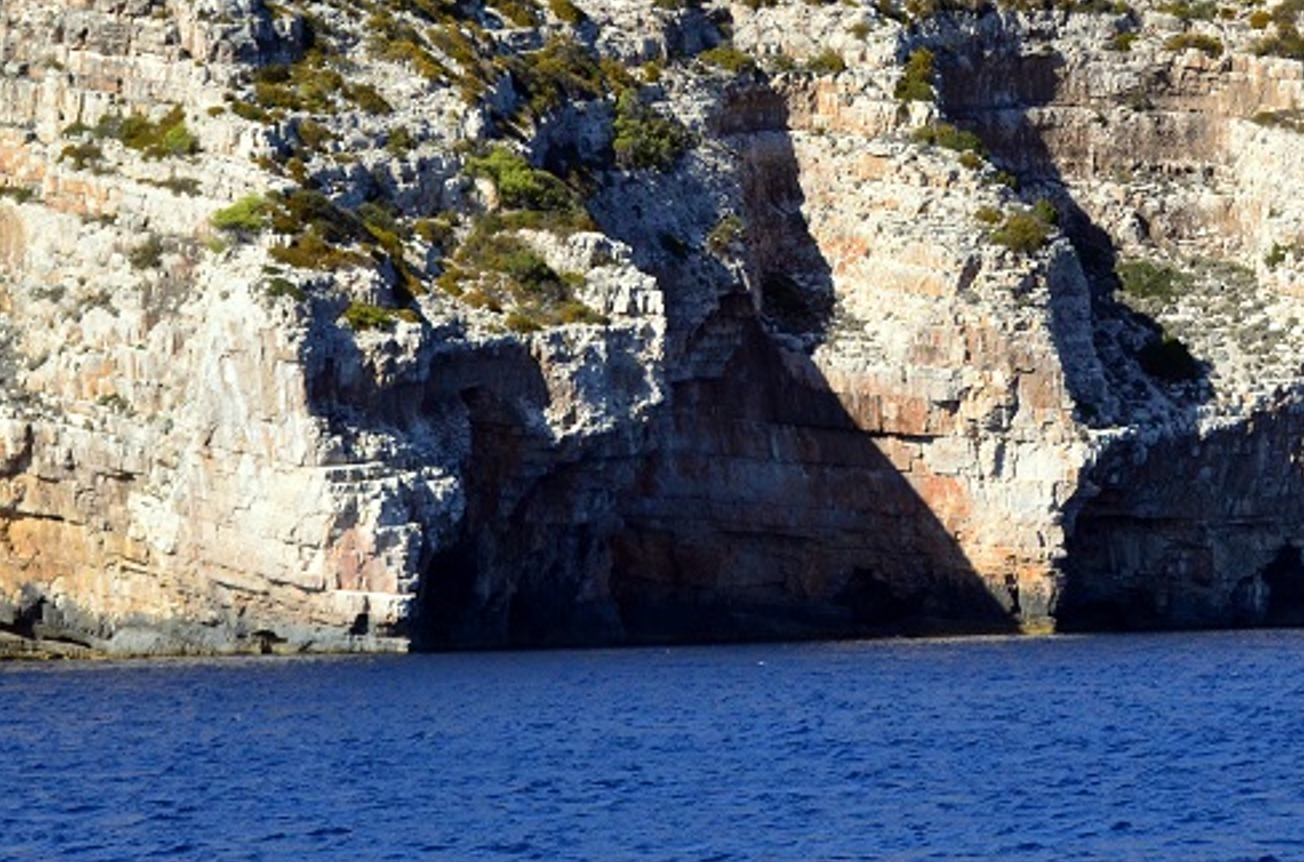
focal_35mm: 230
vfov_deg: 5.9
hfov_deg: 8.9
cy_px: -7
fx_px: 8308
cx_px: 1191
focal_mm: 75
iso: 640
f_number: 4.5
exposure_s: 1/5000
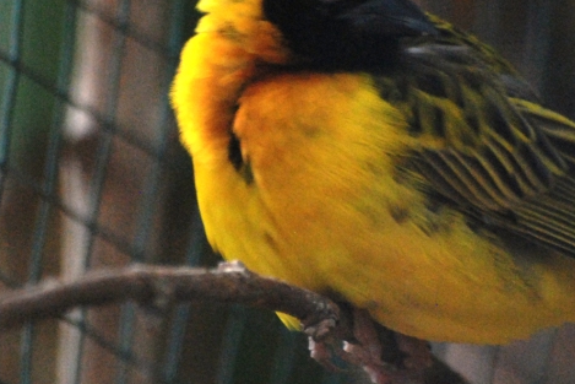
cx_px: 403
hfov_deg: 2.1
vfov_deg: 1.4
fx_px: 15705
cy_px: 121
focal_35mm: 983
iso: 1600
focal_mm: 300
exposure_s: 1/160
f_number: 5.6
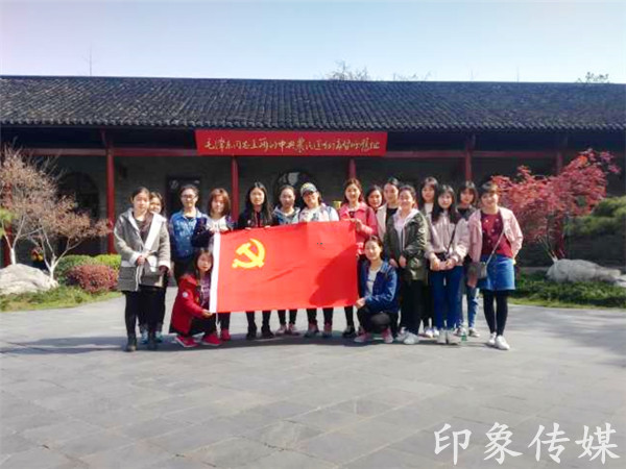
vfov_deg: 49.7
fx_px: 506
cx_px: 313
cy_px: 234
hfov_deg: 63.4
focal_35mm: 28
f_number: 2
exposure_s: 1/815
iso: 64
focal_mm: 2.96
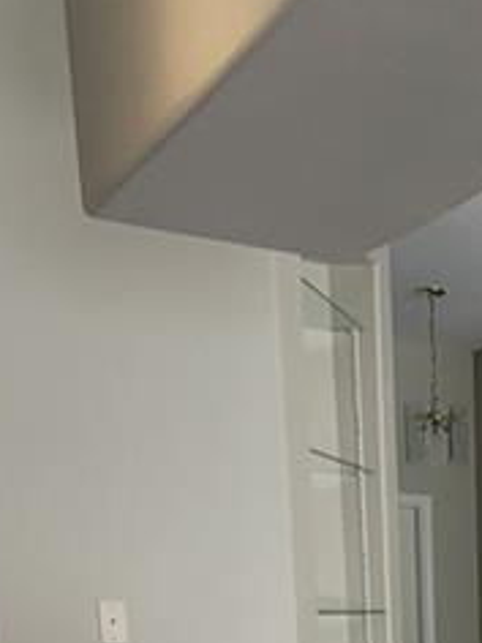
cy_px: 1011
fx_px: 1225
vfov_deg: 22.8
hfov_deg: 19.5
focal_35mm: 66
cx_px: 716
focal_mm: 2.2
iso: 64
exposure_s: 1/120
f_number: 2.2
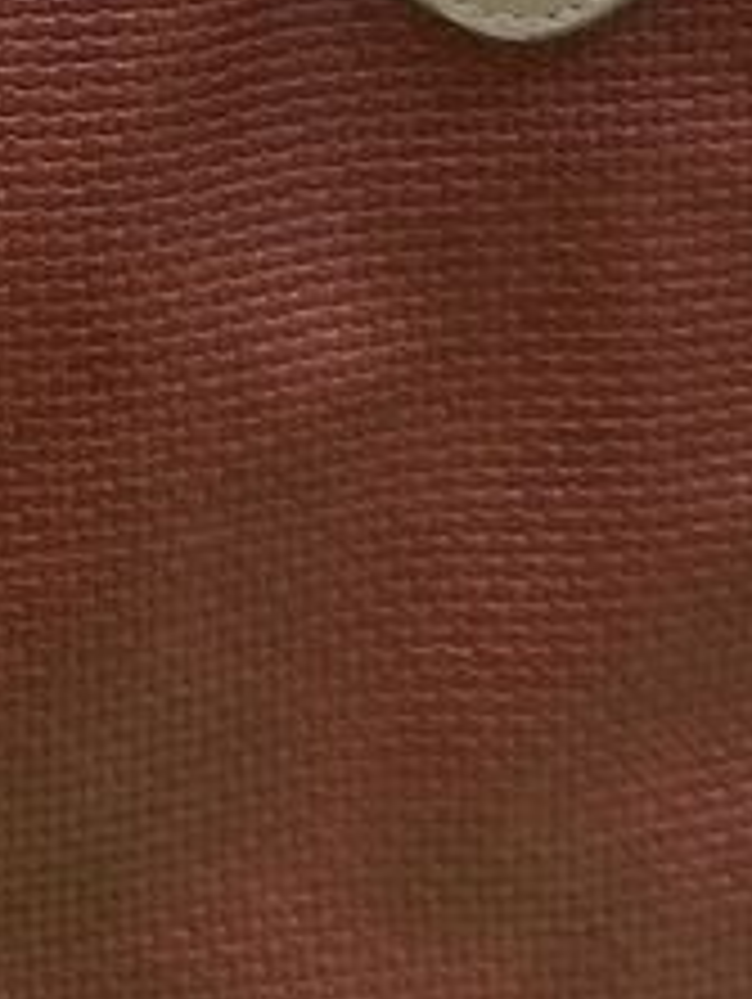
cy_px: -54
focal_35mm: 117
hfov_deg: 12.1
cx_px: -356
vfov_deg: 16.4
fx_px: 3382
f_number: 1.8
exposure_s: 1/121
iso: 32
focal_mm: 4.25
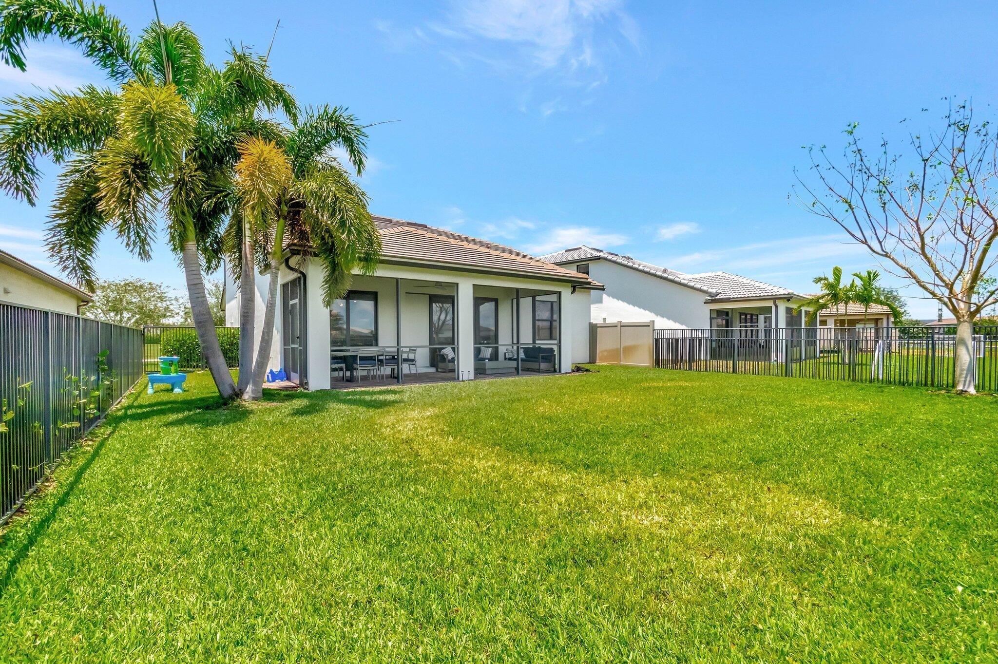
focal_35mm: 15
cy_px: 332
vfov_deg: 77.3
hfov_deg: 100.4
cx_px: 499
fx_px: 416
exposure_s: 1/8000
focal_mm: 10
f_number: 8
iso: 640
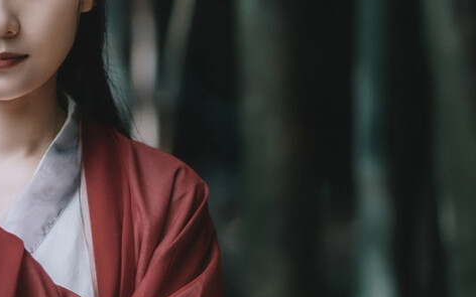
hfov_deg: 9.4
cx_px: -48
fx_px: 2854
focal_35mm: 220
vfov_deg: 5.9
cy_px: -33
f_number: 1.8
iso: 100
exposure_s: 1/1000
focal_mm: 85
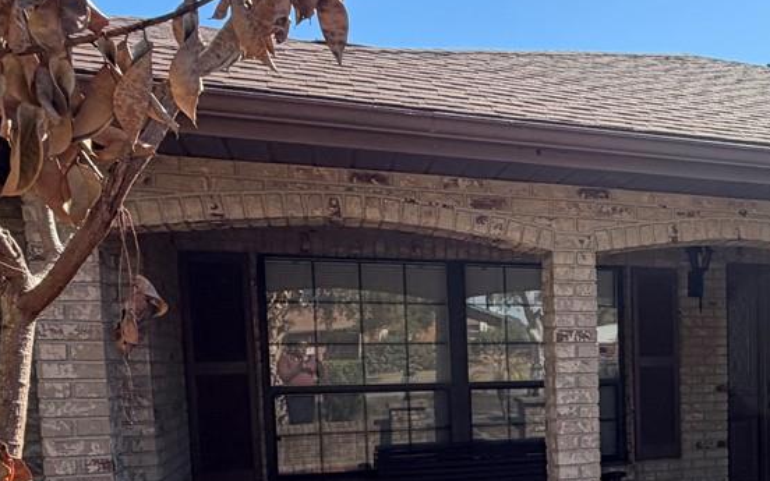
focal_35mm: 43
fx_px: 902
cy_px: 420
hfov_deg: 40.2
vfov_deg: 28.8
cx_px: 780
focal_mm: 2.22
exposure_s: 1/770
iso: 40
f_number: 2.2
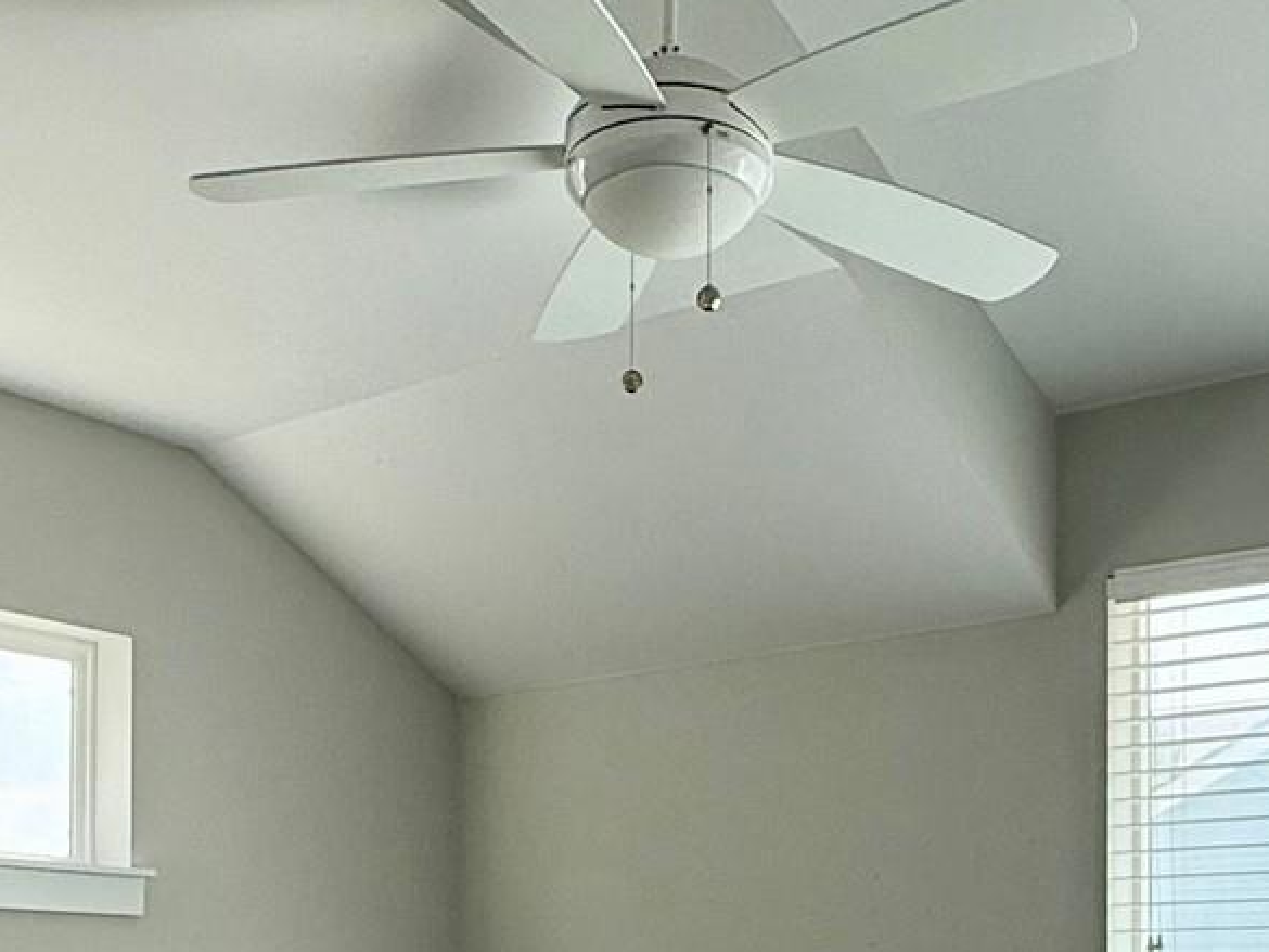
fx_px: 1797
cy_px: 989
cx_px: 675
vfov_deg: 27.7
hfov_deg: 38.9
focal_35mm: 49
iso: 64
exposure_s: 1/235
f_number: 2.2
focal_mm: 2.22
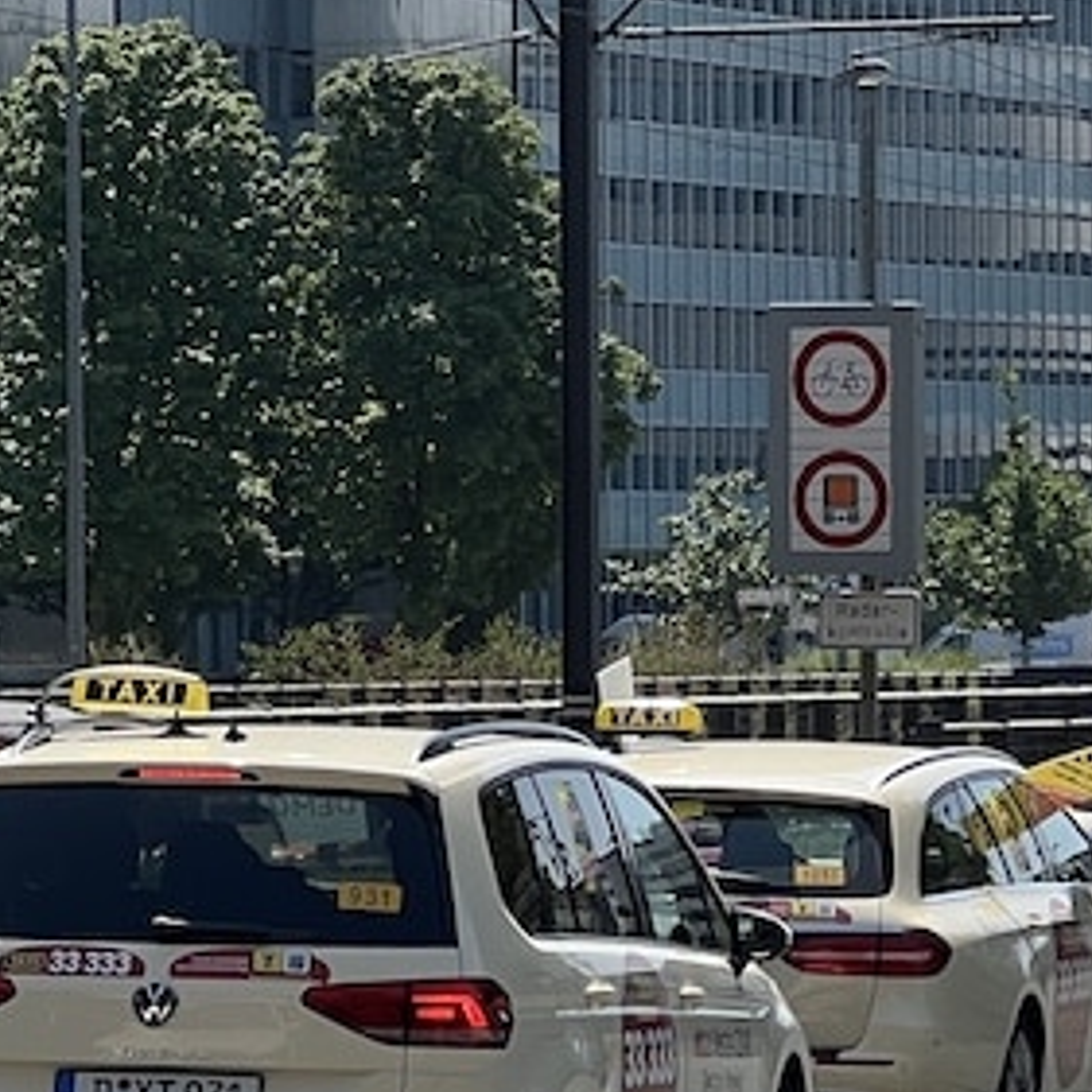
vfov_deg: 7.0
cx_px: 956
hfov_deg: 7.0
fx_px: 8851
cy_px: 1088
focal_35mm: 248
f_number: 2.8
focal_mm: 9
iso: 32
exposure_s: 1/791
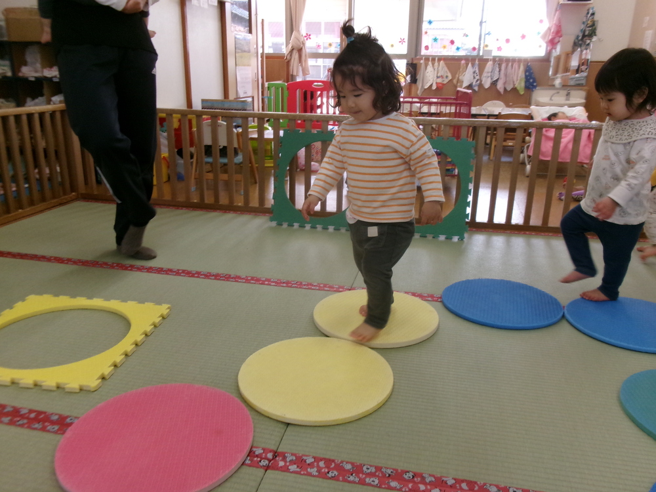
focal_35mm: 28
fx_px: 531
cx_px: 328
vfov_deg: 49.7
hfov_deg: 63.4
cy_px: 246
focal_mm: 5.1
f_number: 3.9
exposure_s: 1/125
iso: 298
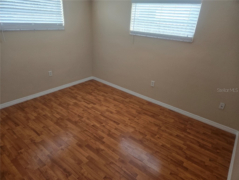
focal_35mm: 23
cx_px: 120
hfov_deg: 73.9
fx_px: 159
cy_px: 90
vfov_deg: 58.9
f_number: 1.8
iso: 320
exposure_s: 1/120
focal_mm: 5.4
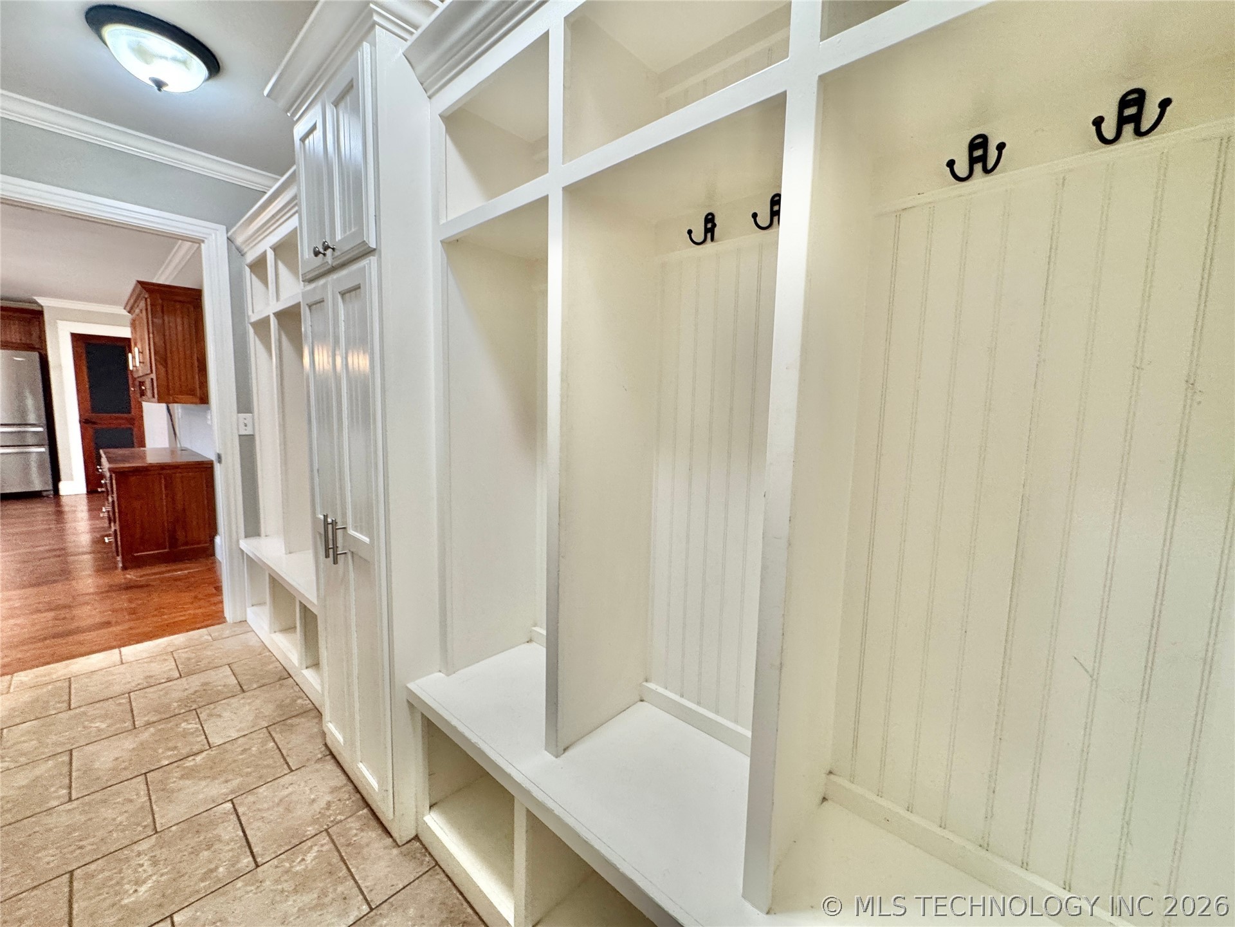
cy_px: 464
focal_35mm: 14
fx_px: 499
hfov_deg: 102.1
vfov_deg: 85.7
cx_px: 618
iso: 200
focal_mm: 2.22
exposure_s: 1/60
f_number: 2.2
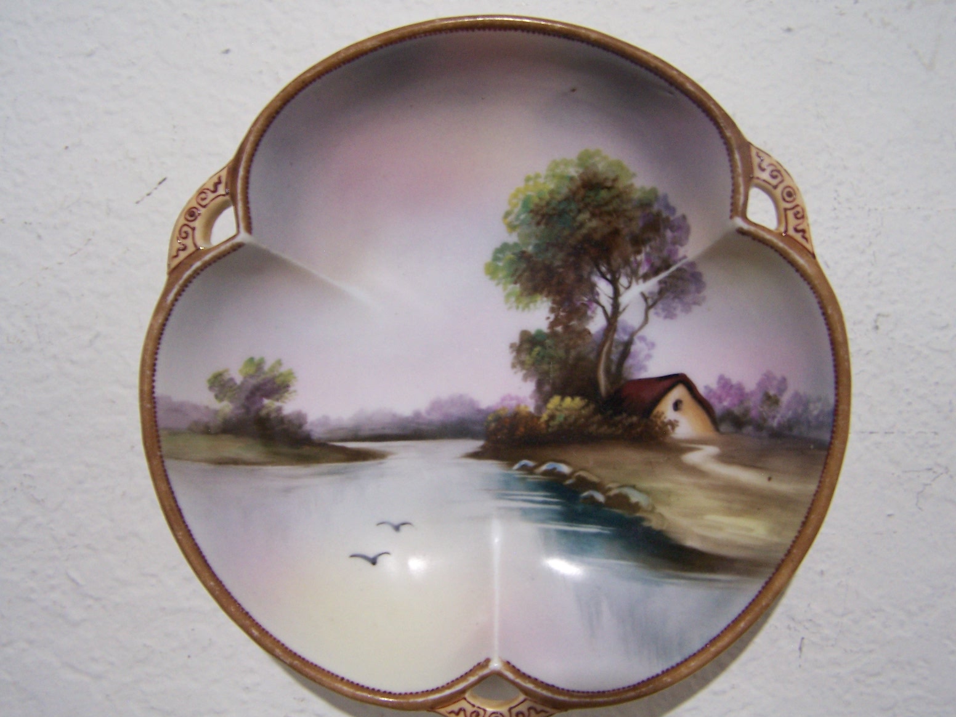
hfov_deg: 49.0
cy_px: 358
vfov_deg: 37.7
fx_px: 1049
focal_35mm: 38
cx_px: 478
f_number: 2.8
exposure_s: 1/8
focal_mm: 6.3
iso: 140
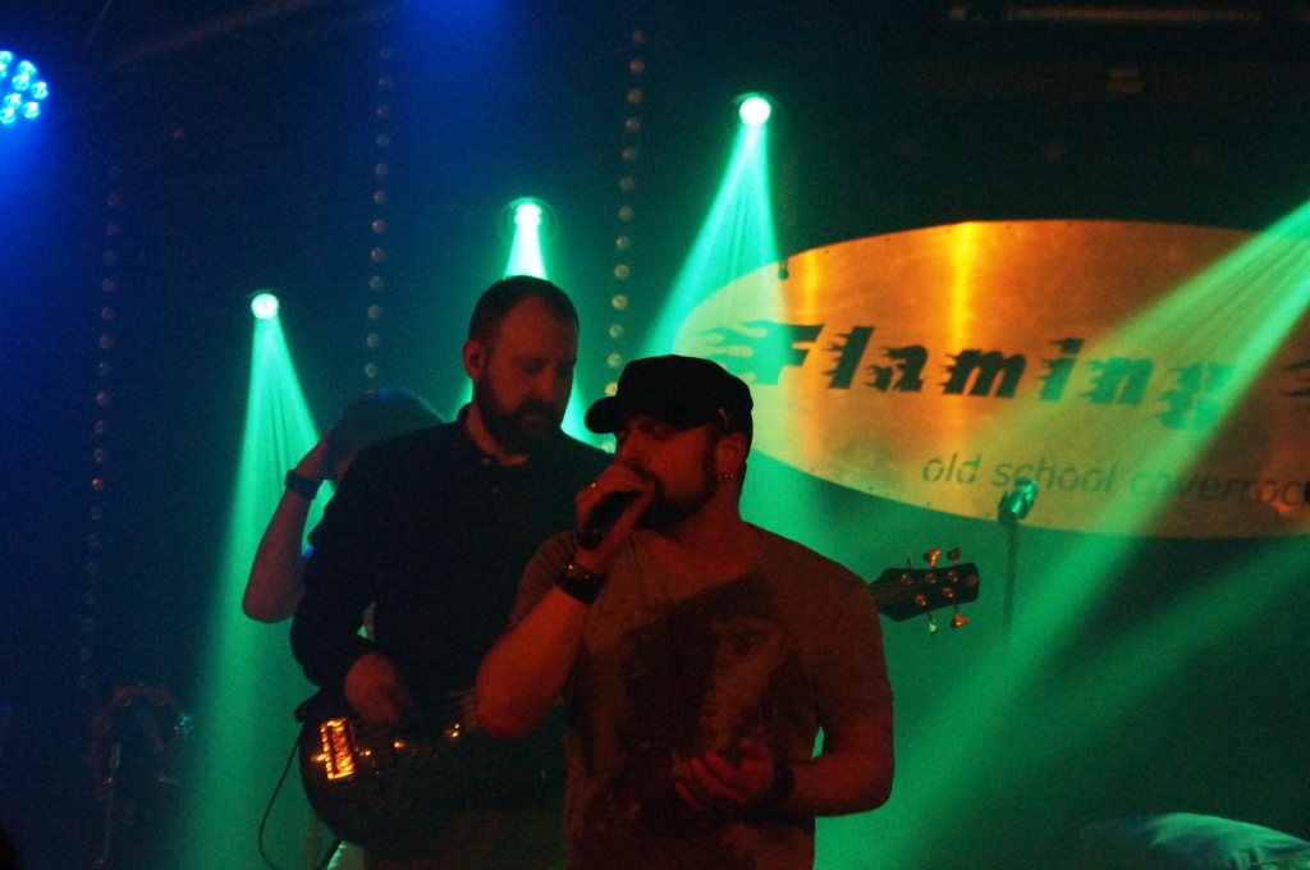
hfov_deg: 12.5
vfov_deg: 8.3
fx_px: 5996
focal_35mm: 165
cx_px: 655
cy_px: 435
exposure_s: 1/100
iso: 3200
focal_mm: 110
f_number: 5.6
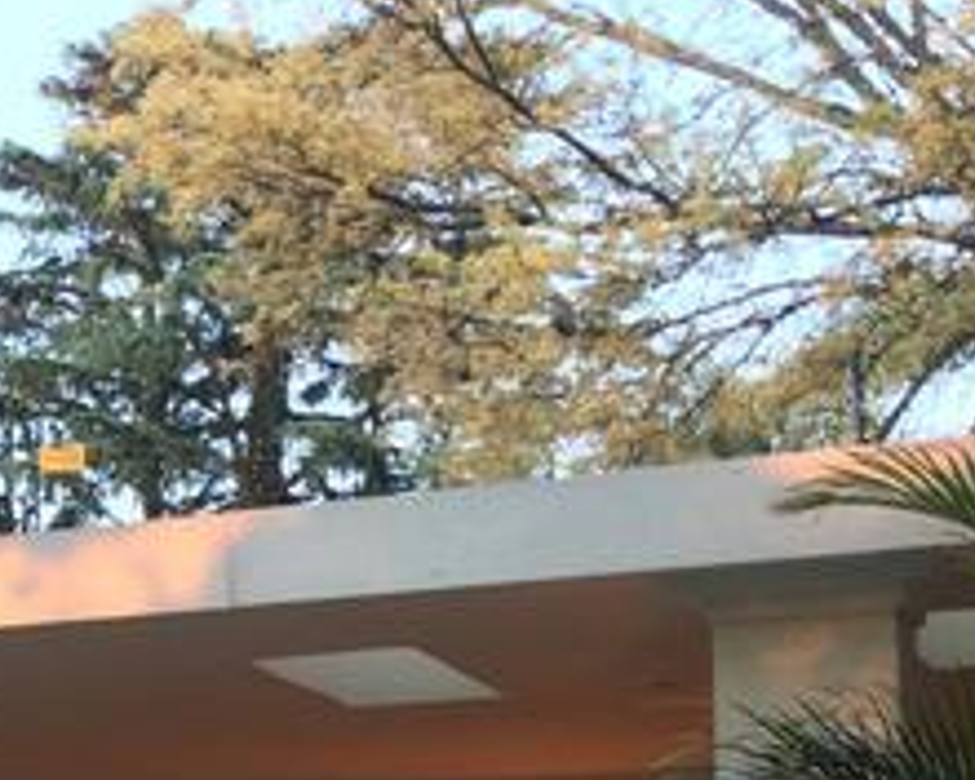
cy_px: 846
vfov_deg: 14.6
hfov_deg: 16.8
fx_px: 2972
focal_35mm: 103
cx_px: -527
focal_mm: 4.15
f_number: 2.2
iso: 32
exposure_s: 1/33
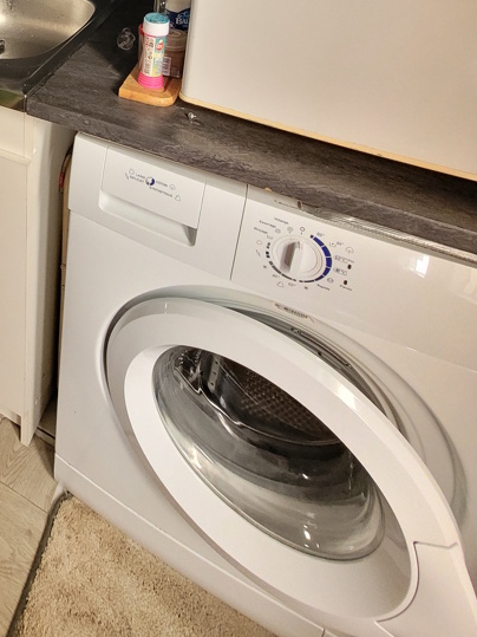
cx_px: 15
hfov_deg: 44.7
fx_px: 496
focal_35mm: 27
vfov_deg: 51.8
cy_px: -4
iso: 320
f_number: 2.2
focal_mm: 1.74
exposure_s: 1/50
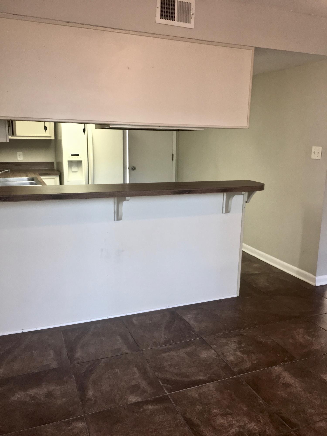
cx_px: 164
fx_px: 365
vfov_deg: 61.7
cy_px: 218
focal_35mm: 29
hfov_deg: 48.2
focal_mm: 4.15
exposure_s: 1/20
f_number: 2.2
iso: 80
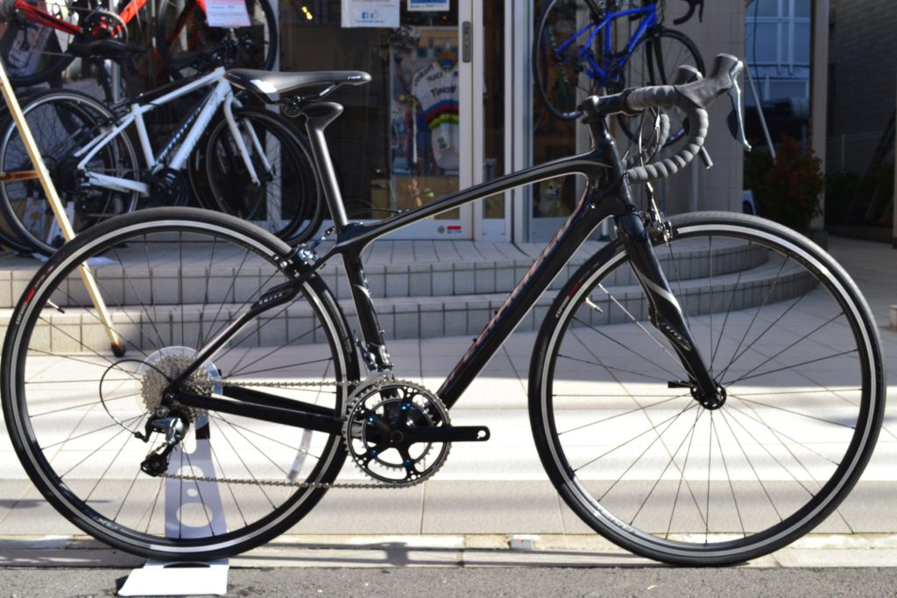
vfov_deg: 28.1
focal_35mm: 48
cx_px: 448
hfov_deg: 41.1
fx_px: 1196
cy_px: 299
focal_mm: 32
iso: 400
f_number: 10
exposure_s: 1/200
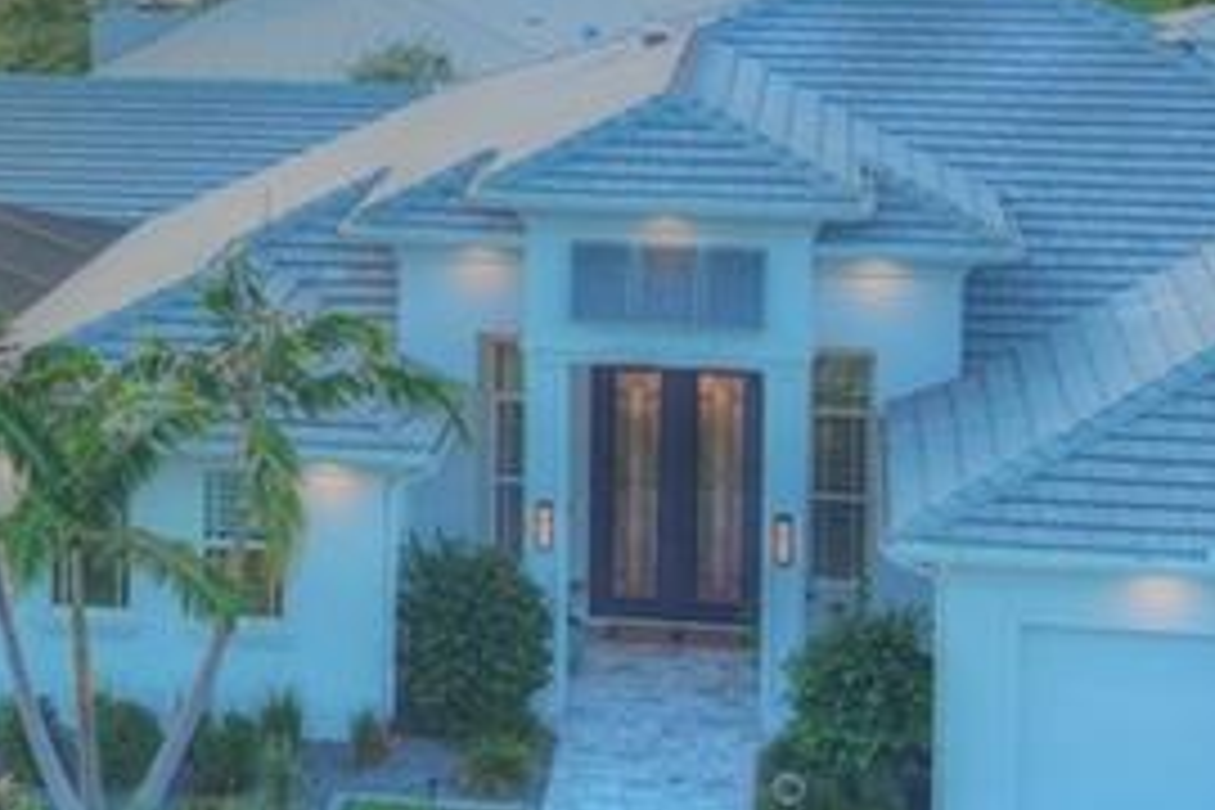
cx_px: 122
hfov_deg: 18.3
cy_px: -27
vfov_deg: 12.3
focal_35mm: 110
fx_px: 3712
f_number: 2.8
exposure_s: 1/637
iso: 100
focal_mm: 10.6
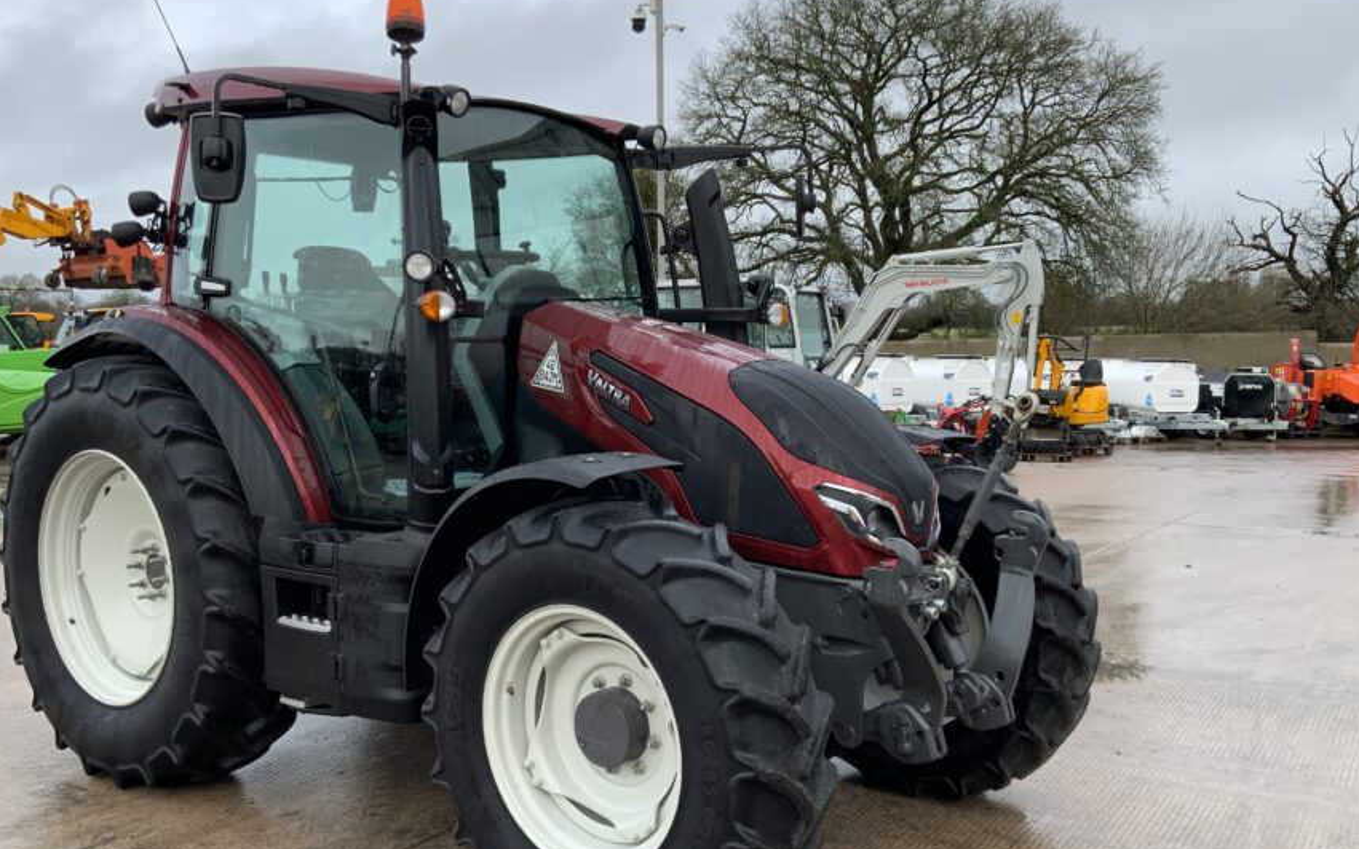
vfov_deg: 34.4
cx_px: 676
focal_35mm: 37
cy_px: 488
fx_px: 1370
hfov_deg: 52.7
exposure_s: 1/482
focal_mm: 3
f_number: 1.8
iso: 16
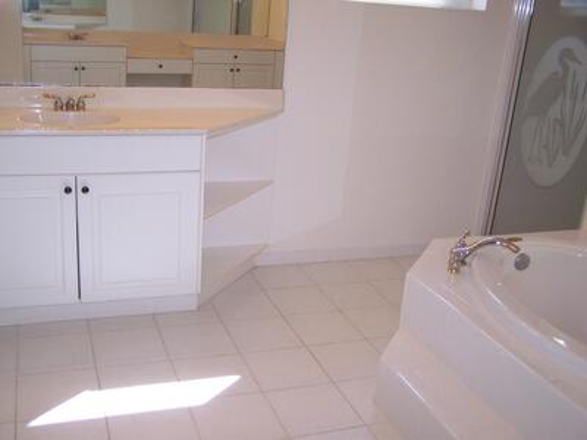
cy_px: 220
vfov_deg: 37.7
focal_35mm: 38
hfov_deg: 49.0
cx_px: 294
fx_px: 644
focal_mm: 6.3
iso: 160
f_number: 2.8
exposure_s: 1/60
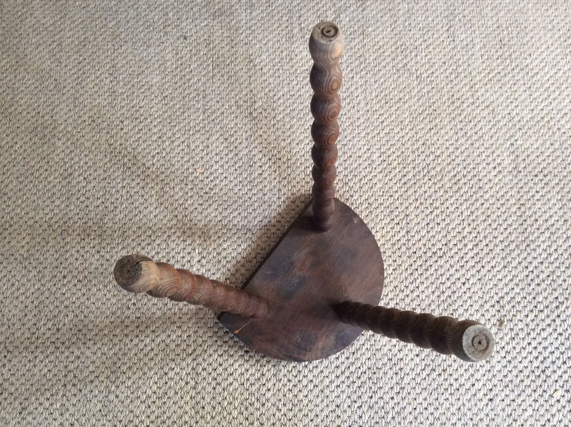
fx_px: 593
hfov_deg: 51.4
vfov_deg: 39.6
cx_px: 286
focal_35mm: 36
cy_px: 221
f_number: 2.4
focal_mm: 3.3
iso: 100
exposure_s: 1/25
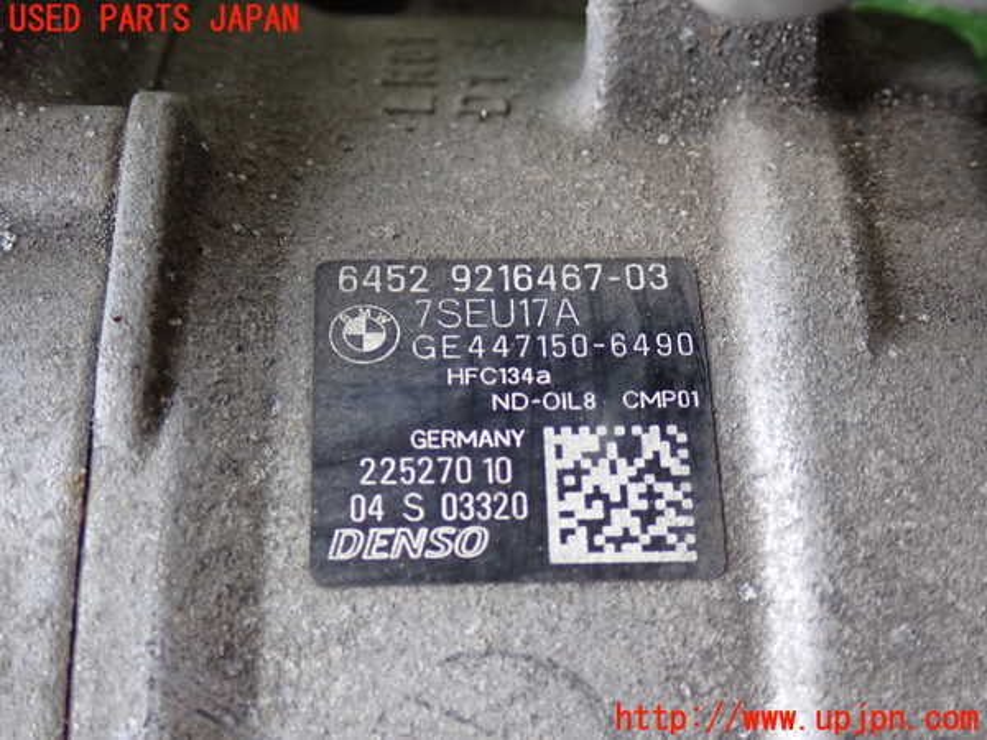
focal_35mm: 58
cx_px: 494
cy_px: 370
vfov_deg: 25.2
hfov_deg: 33.2
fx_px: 1654
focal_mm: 10.35
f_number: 3.5
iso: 500
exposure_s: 1/60
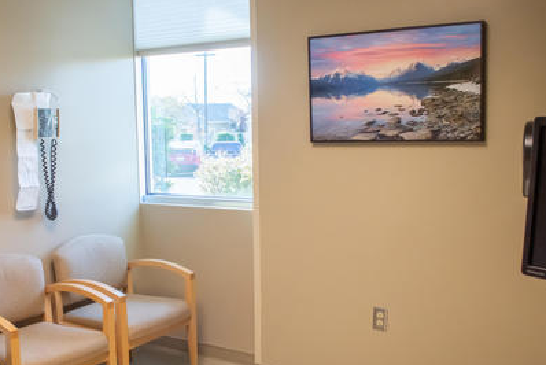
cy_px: 202
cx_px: 190
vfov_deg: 31.9
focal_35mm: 42
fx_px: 637
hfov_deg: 45.8
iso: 1600
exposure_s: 1/160
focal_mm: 18
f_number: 6.3
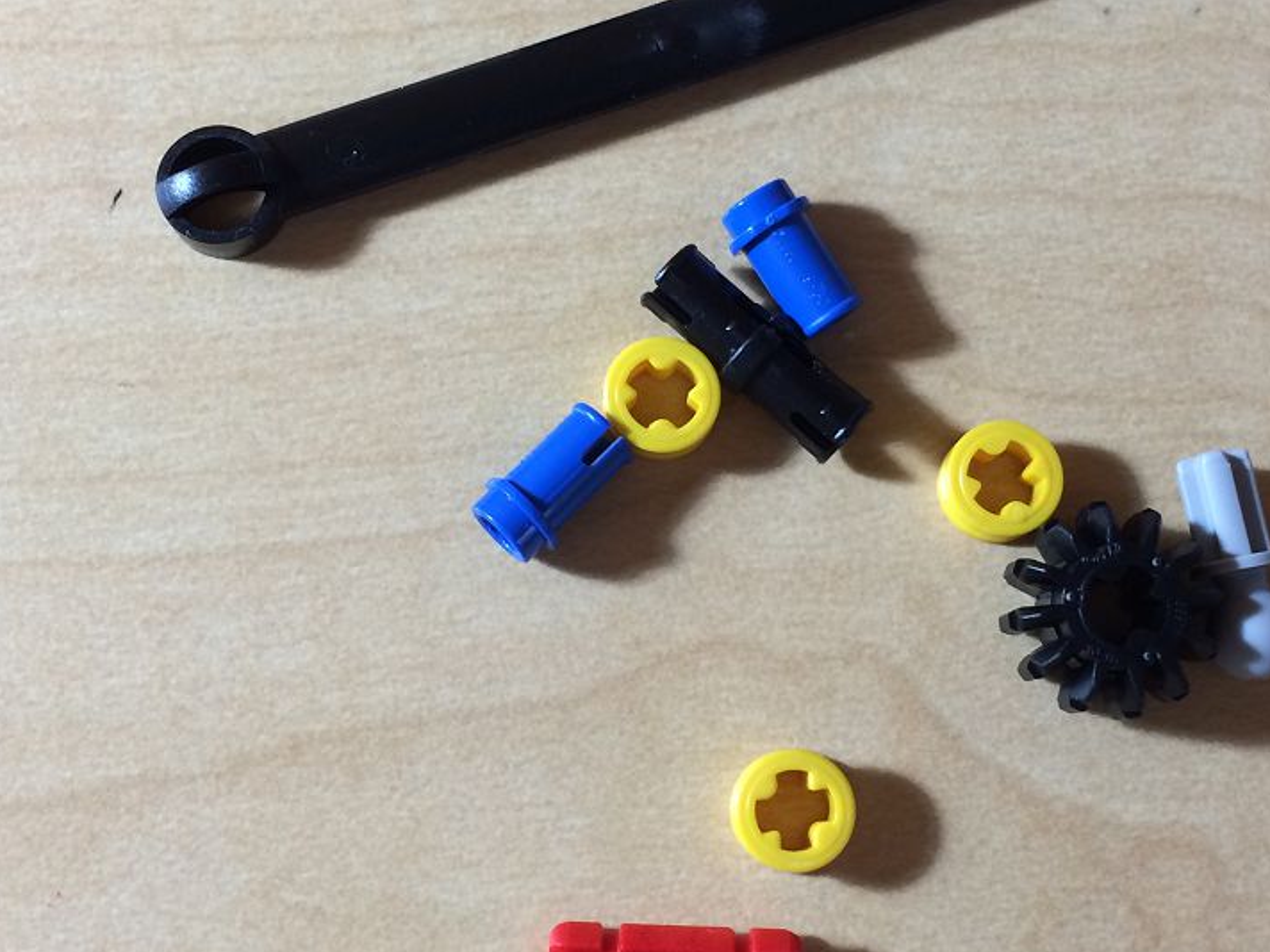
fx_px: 2018
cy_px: 413
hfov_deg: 34.9
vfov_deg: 26.5
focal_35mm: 55
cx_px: 672
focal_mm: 4.12
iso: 80
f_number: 2.2
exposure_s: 1/30
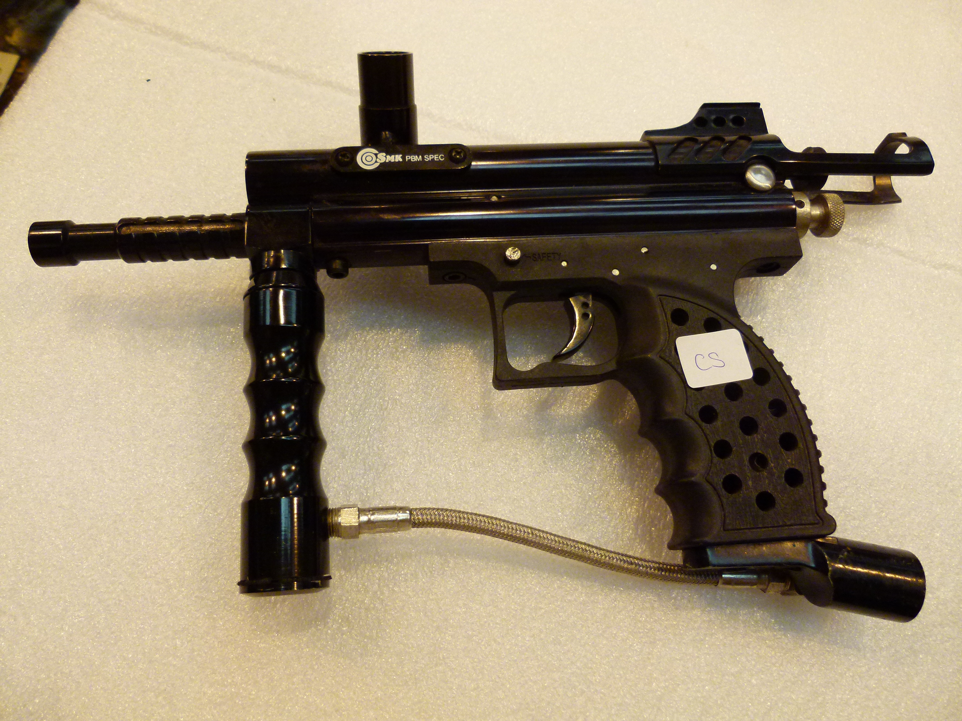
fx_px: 695
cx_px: 481
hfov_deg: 69.4
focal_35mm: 25
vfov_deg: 54.9
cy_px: 360
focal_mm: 4.5
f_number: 2.8
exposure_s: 1/60
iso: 200
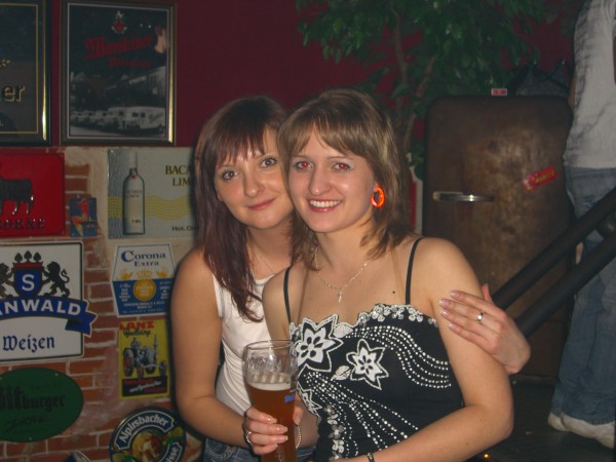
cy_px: 231
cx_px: 308
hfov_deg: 33.8
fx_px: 1014
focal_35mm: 57
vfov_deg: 25.7
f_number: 3.6
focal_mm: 11.8
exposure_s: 1/60
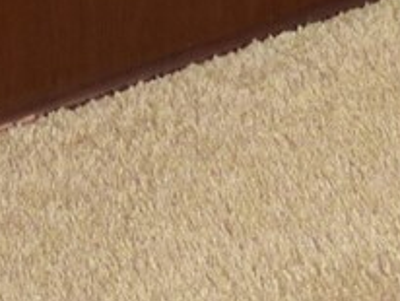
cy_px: -802
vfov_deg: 7.5
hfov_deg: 12.6
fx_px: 1793
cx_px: 17
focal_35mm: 155
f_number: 2.8
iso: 100
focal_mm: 3.58
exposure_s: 1/30
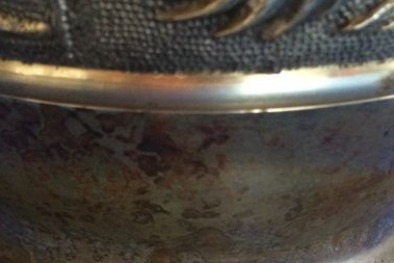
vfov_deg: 17.8
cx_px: 161
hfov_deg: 27.3
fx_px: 810
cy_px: 282
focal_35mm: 74
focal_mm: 4.12
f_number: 2.2
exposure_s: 1/30
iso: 320
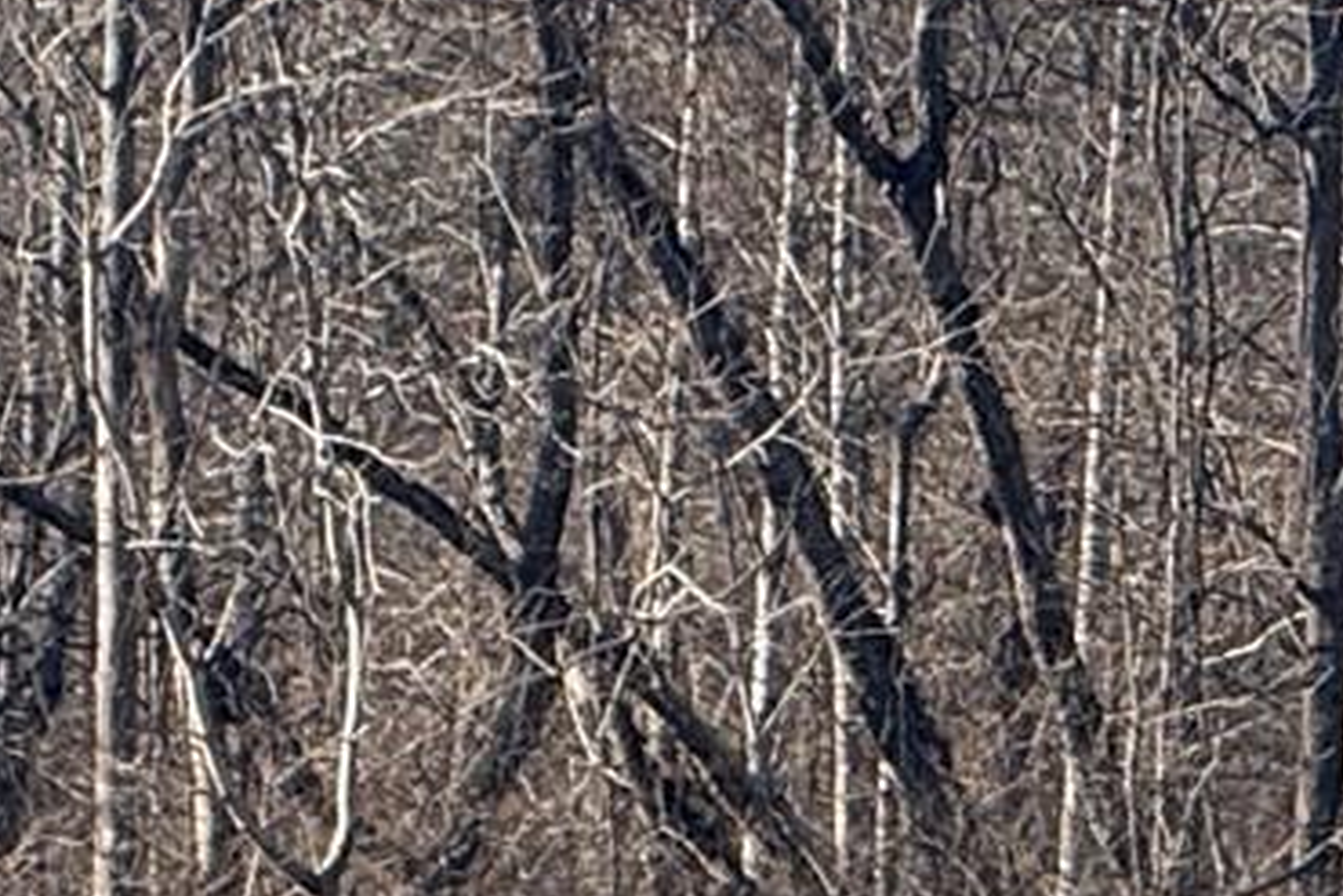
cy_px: -519
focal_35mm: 691
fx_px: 25787
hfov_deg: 3.0
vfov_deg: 2.0
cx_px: 2646
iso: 50
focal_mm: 15.66
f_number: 2.8
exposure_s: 1/850
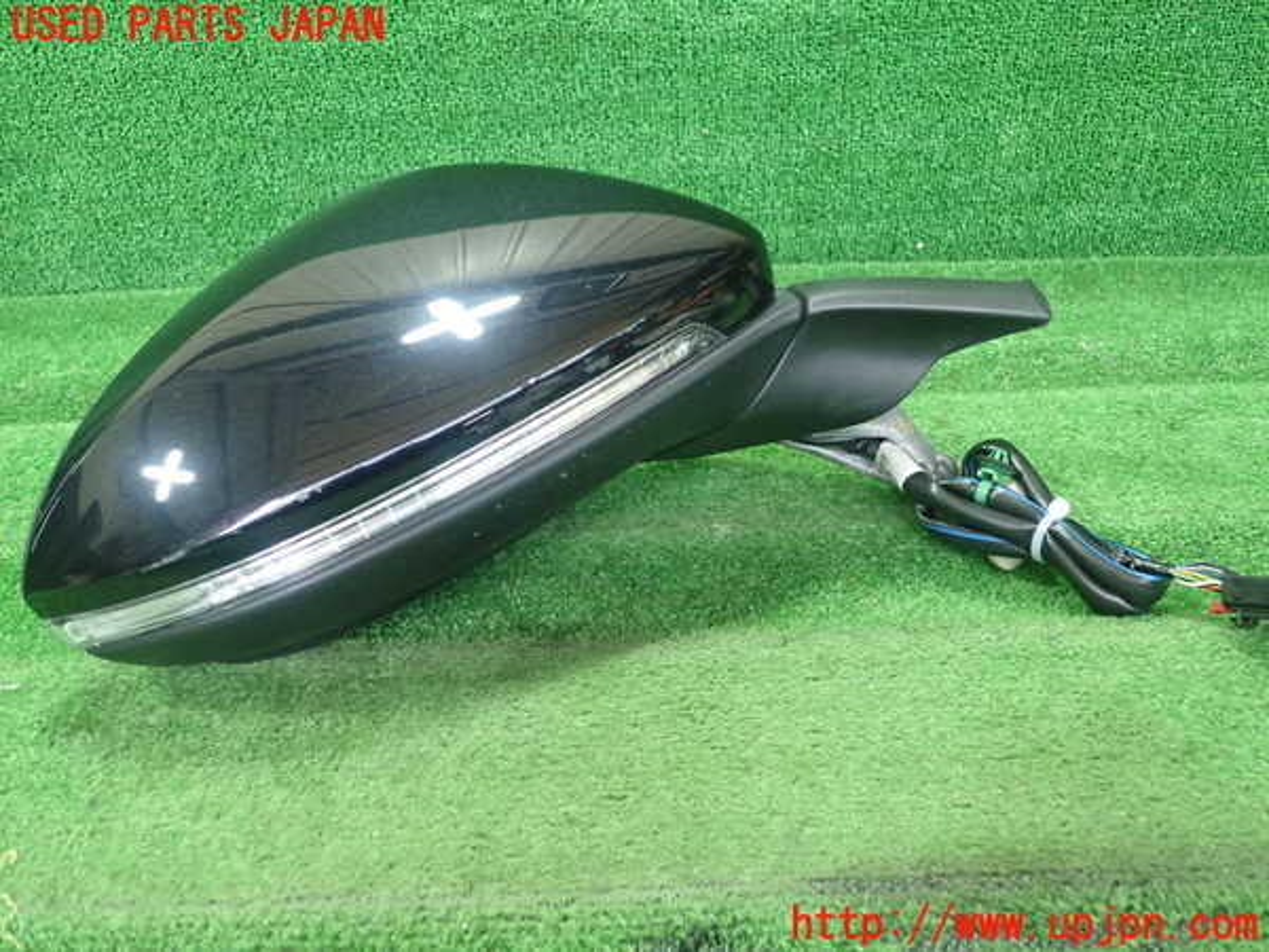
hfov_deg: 60.0
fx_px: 1100
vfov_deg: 46.8
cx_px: 634
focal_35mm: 30
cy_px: 476
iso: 500
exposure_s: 1/125
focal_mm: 5.5
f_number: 2.3
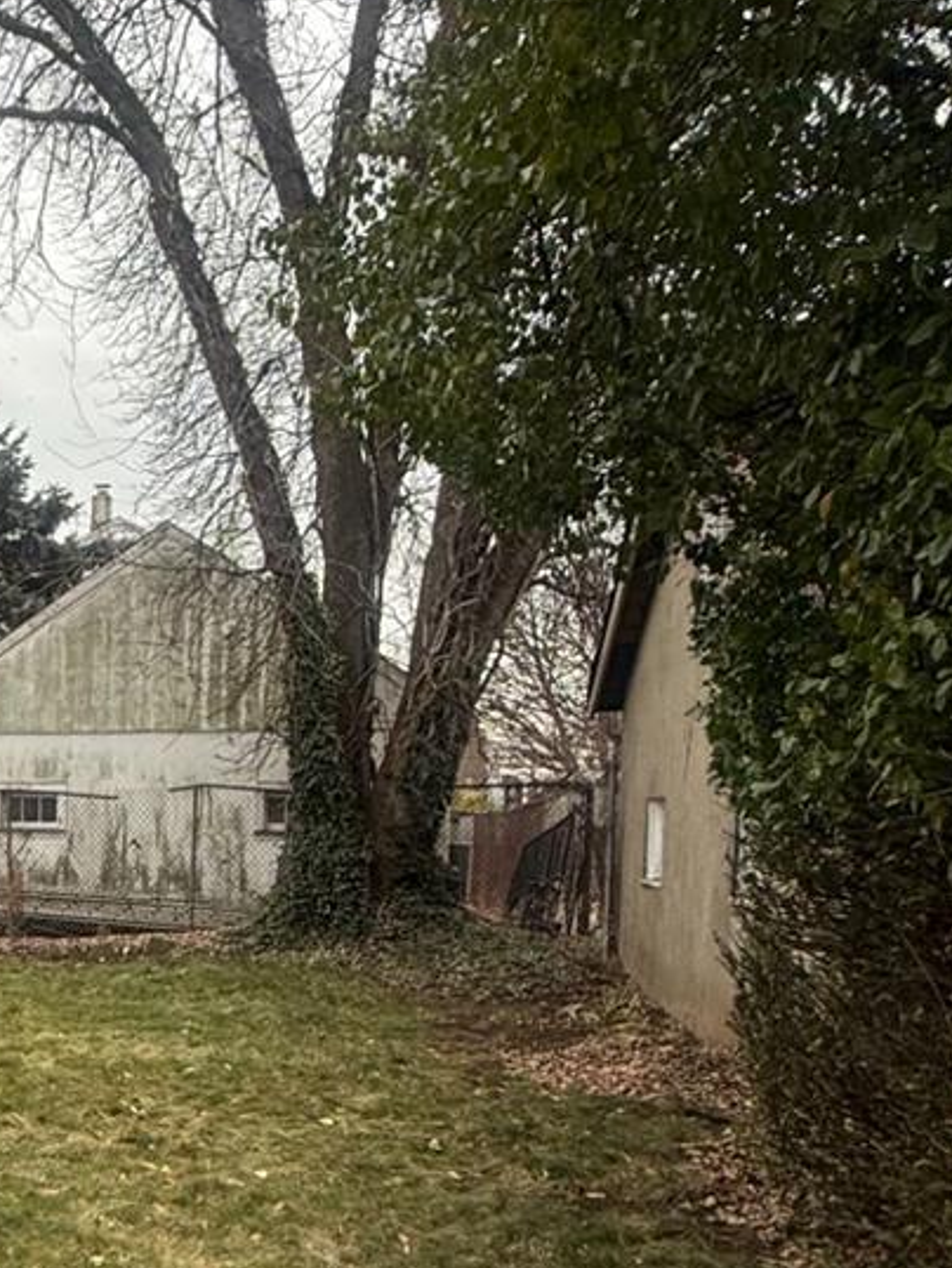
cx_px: -105
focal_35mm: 39
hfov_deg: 32.3
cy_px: 903
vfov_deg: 46.6
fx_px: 1429
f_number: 2.2
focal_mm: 2.22
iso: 50
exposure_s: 1/342
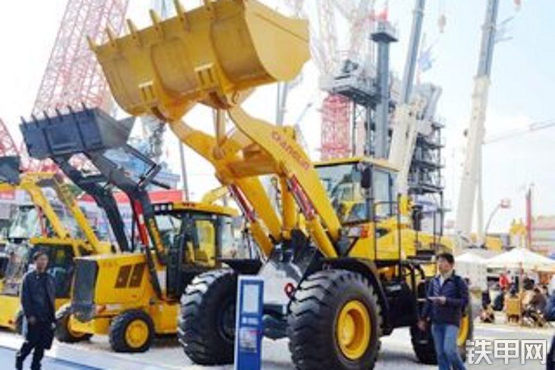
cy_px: 185
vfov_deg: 36.9
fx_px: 555
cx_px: 278
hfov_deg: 53.1
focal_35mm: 36
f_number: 7.1
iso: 100
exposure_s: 1/200
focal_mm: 24
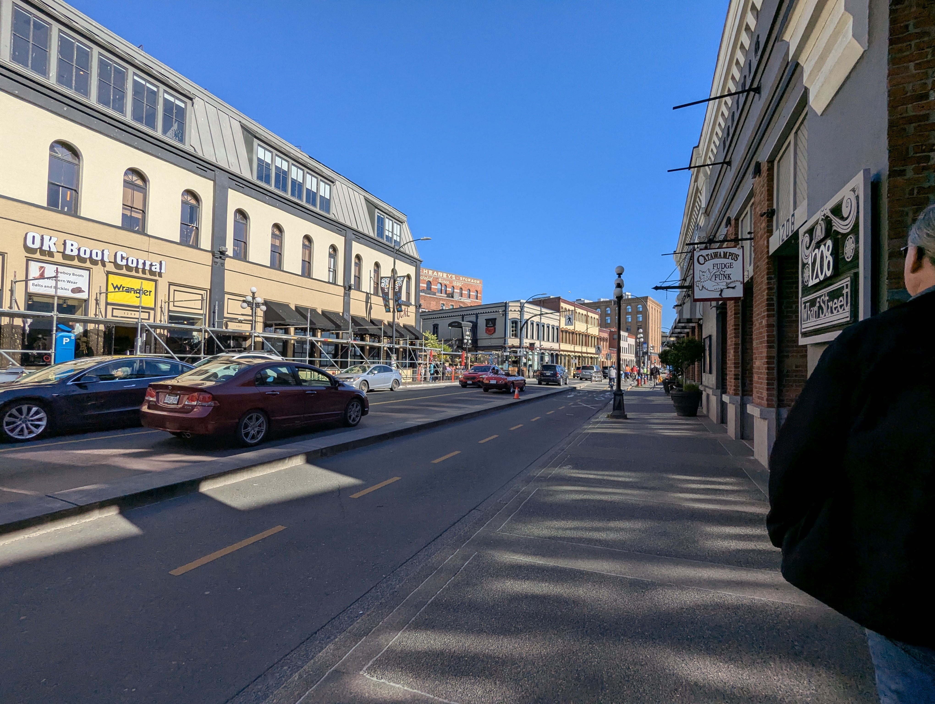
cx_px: 468
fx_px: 433
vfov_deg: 78.2
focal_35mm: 16
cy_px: 352
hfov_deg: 94.4
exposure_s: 1/2817
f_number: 2.2
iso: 50
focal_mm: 2.35
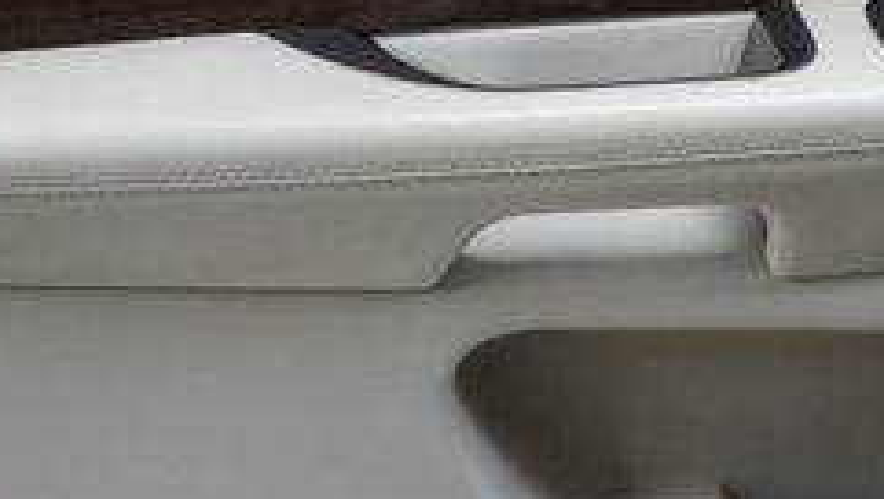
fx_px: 1759
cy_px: -26
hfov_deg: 27.6
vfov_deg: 15.8
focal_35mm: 75
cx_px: 715
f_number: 3.5
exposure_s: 1/30
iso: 500
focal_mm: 18
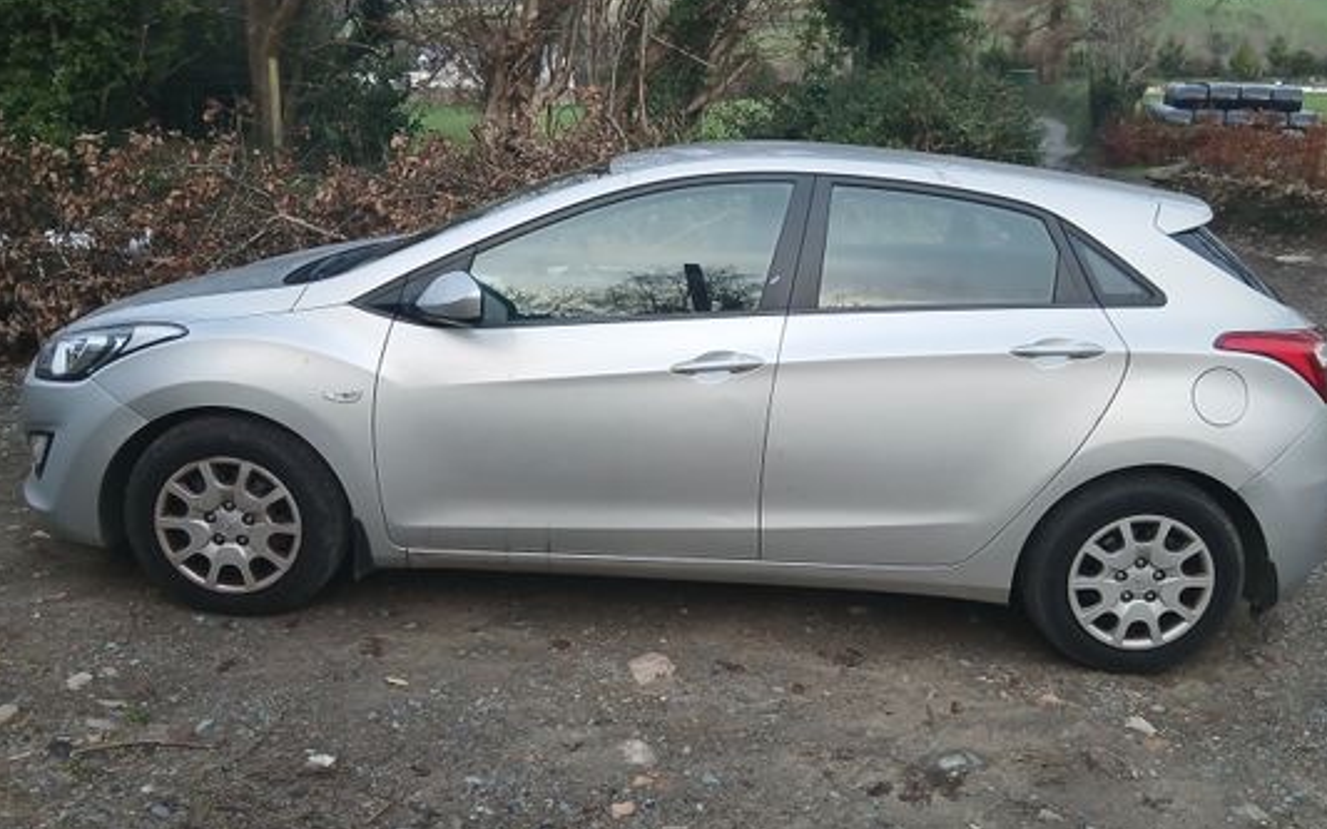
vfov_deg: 40.6
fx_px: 1121
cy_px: 406
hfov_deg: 61.2
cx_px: 697
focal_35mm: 31
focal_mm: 3.98
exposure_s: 1/50
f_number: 1.8
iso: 250
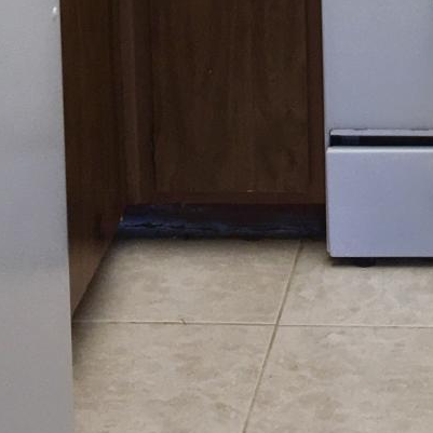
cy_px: -356
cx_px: 513
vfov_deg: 12.4
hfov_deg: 13.3
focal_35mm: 128
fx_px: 1811
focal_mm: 4.15
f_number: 2.2
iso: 32
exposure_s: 1/60
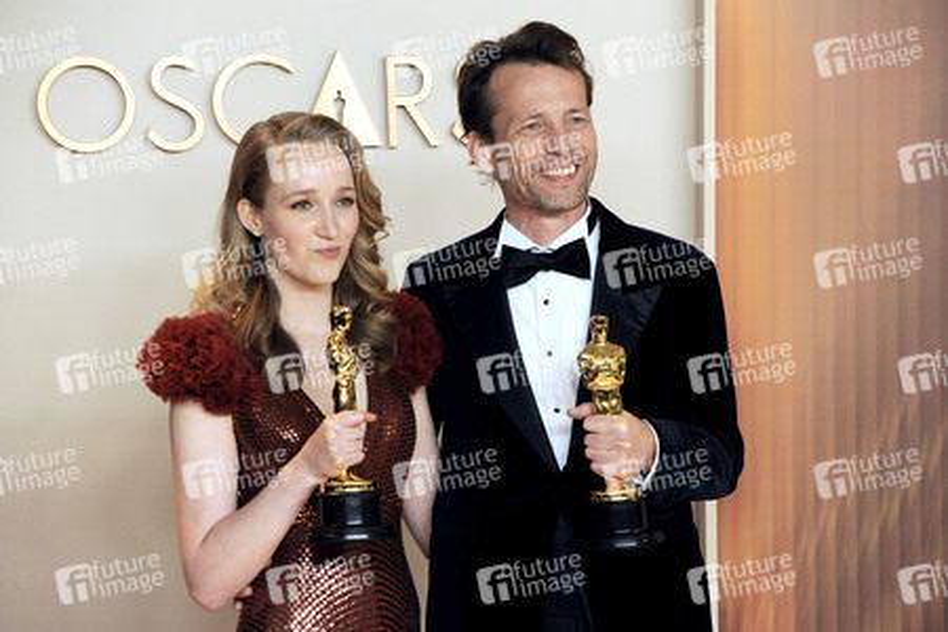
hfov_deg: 12.1
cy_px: 316
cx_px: 474
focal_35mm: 170
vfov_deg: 8.1
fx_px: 4476
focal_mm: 170
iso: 2000
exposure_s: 1/200
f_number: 5.6
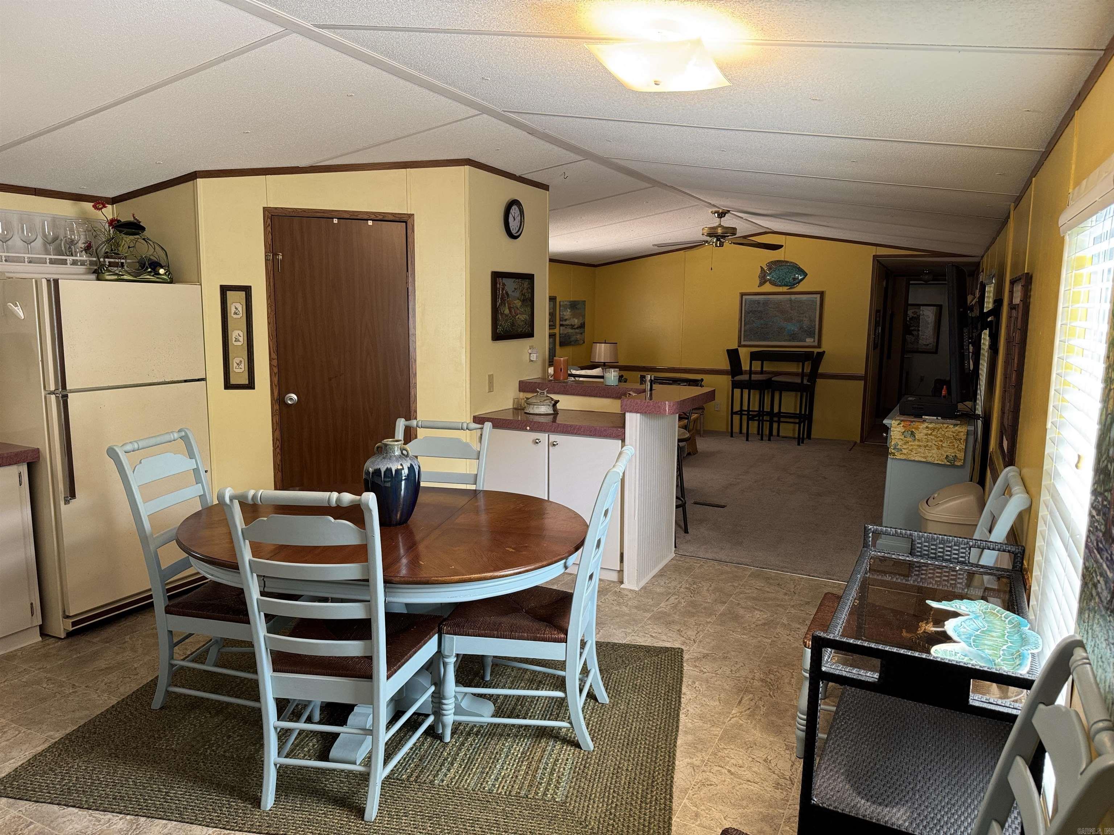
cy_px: 418
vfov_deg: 56.8
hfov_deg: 71.6
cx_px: 557
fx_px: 772
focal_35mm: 24
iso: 250
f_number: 1.78
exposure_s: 1/60
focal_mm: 6.76
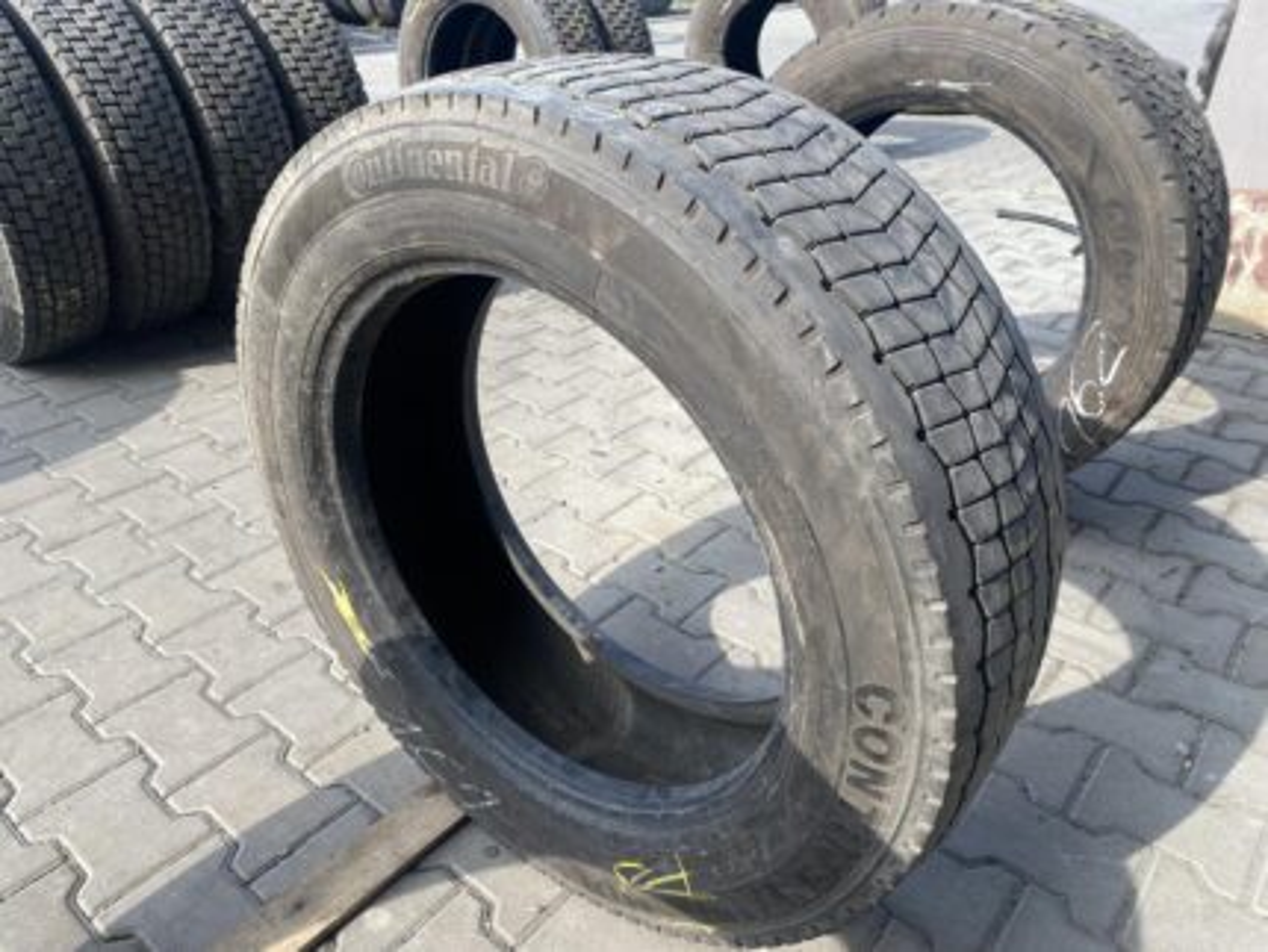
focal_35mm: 26
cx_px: 634
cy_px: 476
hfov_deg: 67.3
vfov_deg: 53.1
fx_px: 953
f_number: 1.8
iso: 32
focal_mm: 4.25
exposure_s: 1/711
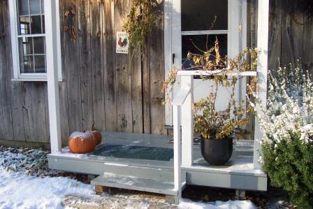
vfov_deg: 35.1
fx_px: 330
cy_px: 104
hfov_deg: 50.7
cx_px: 156
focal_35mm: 38
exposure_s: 1/700
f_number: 2.8
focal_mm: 8
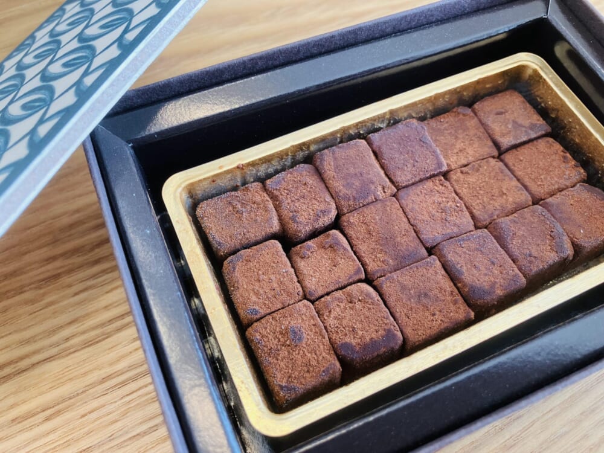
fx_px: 489
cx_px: 302
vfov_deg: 49.7
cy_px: 226
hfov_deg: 63.4
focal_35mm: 28
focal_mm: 3.99
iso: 80
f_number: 1.8
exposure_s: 1/100
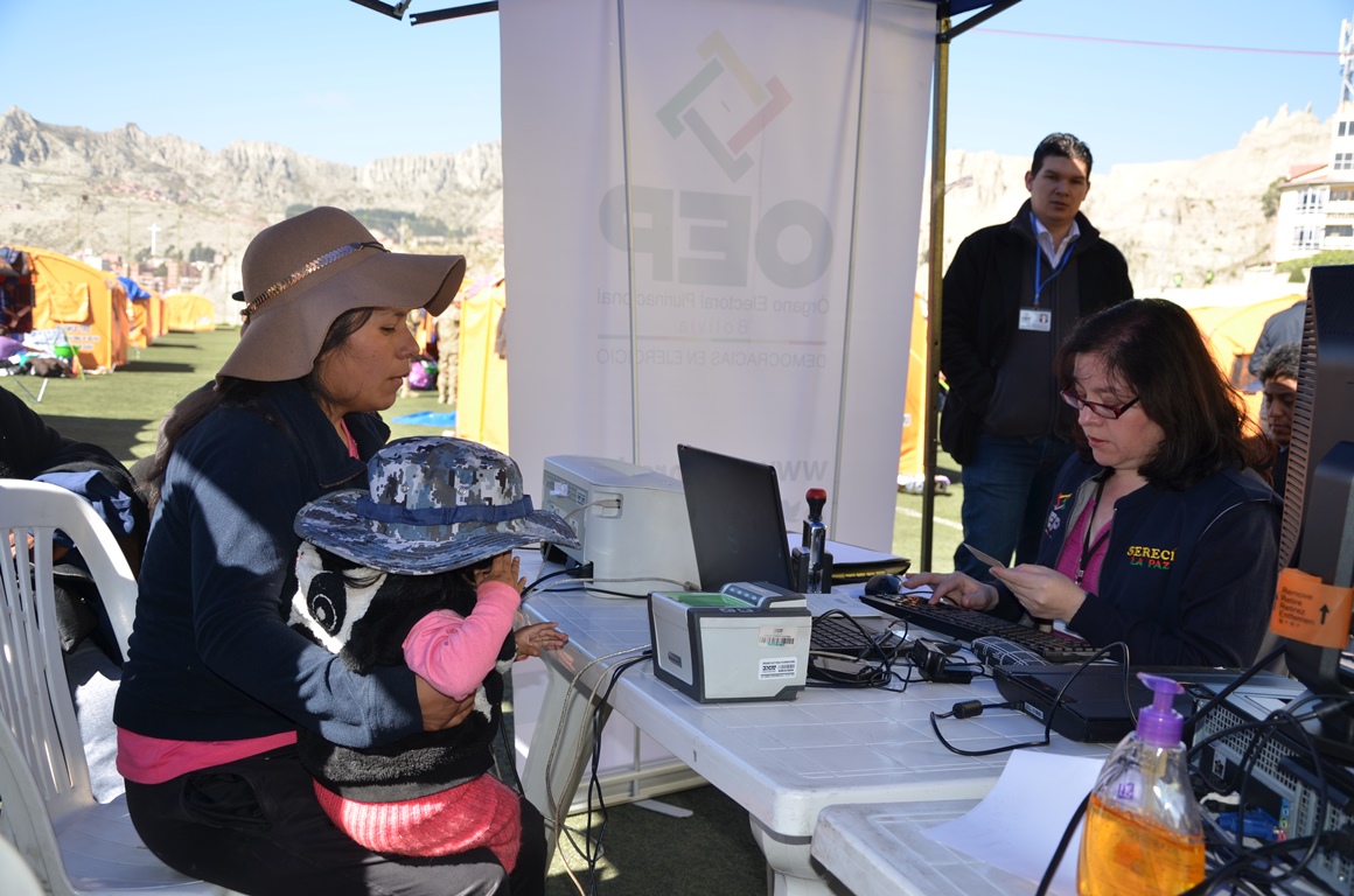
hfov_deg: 53.2
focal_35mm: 36
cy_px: 448
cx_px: 677
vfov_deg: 36.7
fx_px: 1351
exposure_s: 1/250
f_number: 4
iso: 110
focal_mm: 24
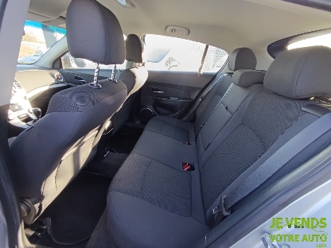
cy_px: 124
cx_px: 166
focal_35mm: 16
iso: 250
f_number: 2.2
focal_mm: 1.65
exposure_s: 1/100
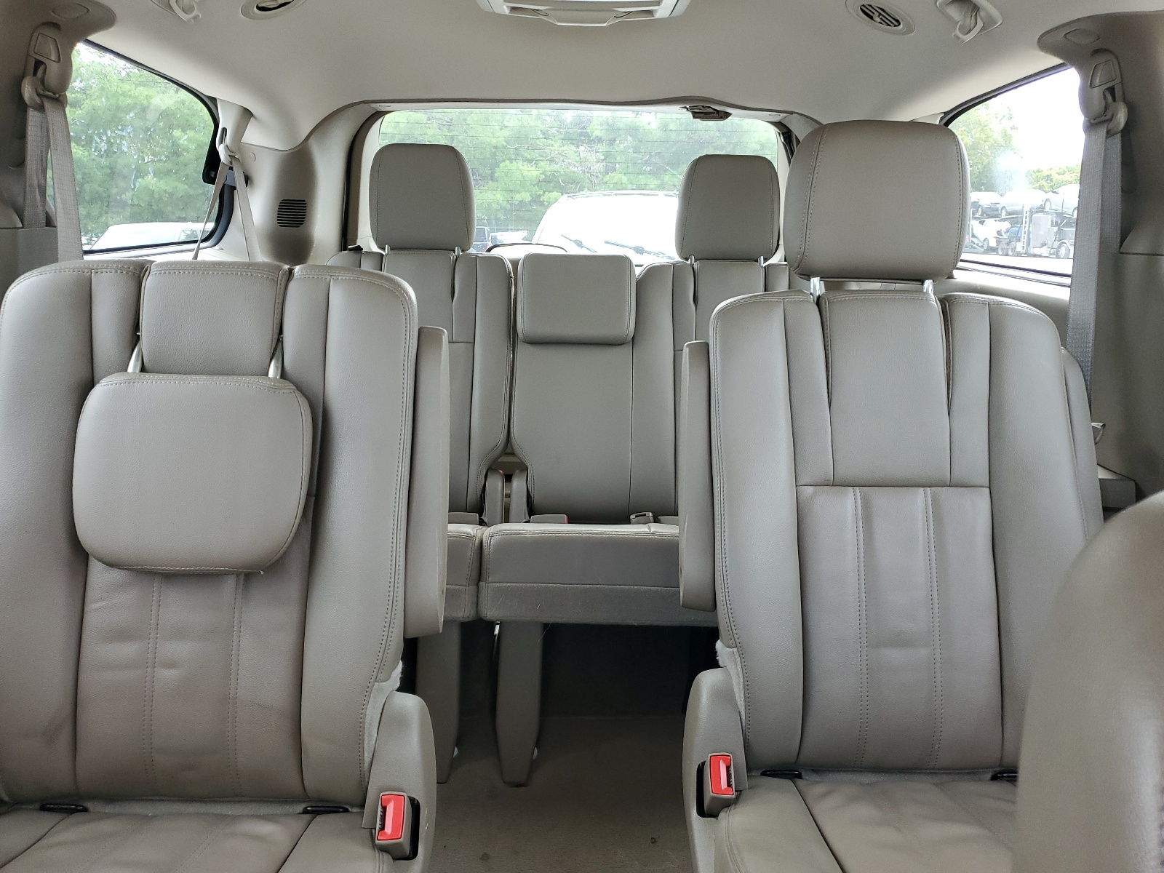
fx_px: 874
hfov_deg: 67.3
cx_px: 582
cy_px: 436
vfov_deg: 53.1
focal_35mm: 26
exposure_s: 1/60.2
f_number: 1.5
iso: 83
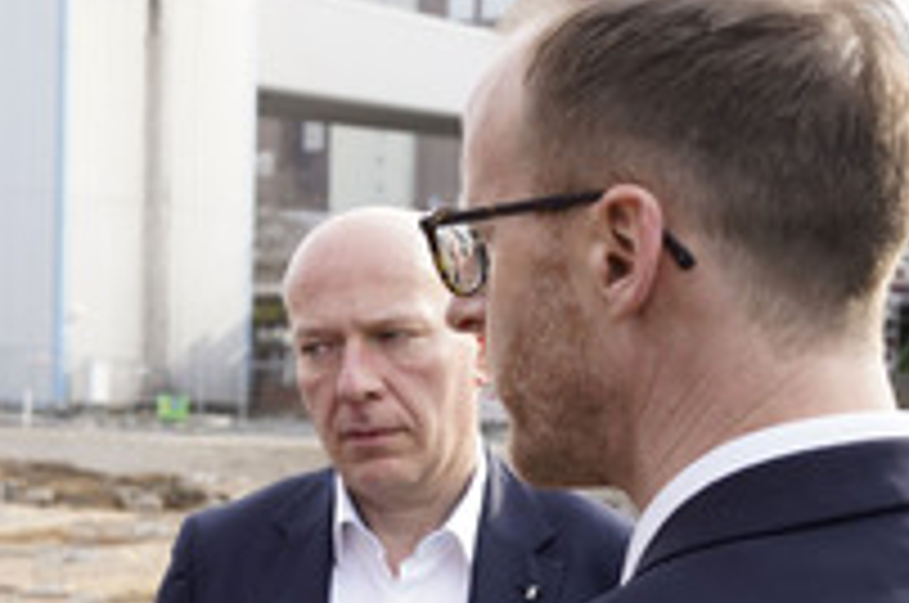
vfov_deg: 17.9
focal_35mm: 76
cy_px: 364
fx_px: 1916
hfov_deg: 26.1
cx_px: 142
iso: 320
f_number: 6.3
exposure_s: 1/200
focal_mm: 34
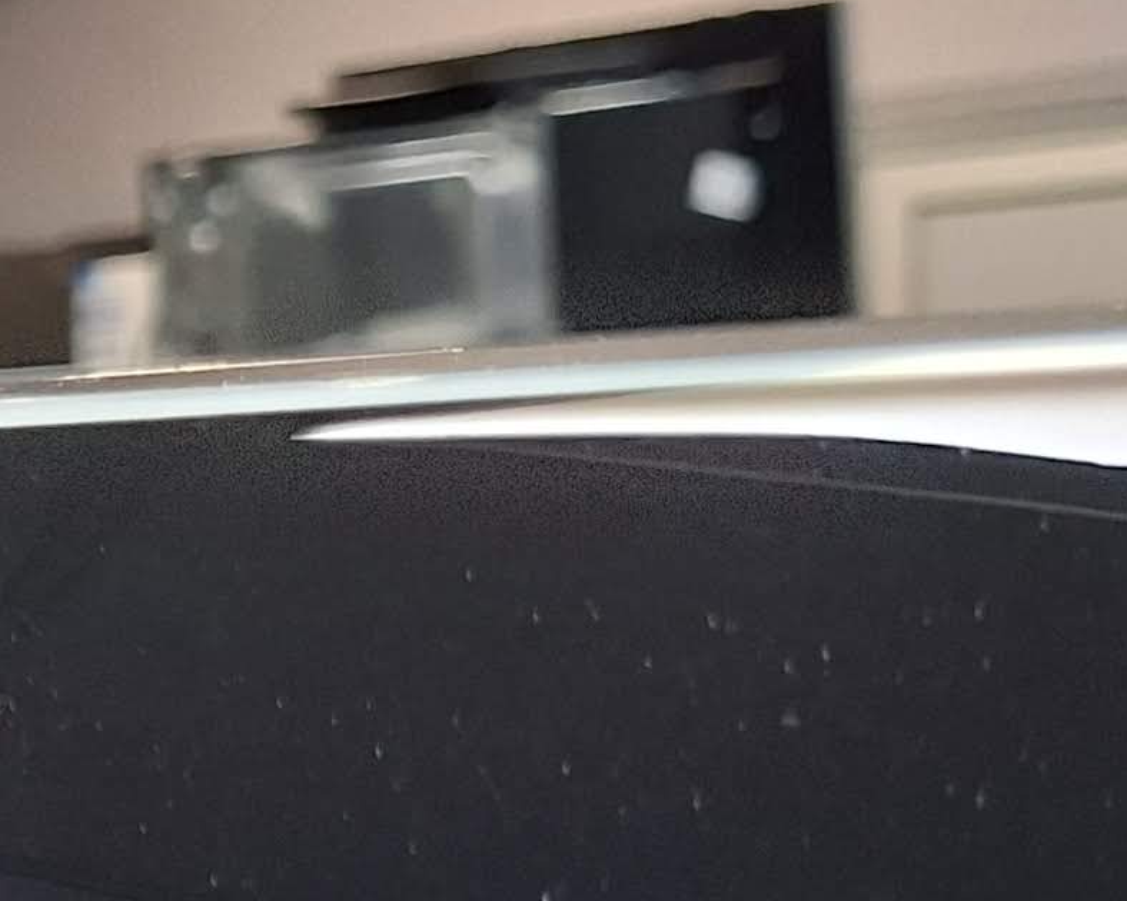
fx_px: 3802
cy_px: 1057
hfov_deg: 14.1
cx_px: -1156
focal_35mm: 114
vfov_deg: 13.2
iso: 250
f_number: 1.8
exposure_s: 1/50
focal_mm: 5.54
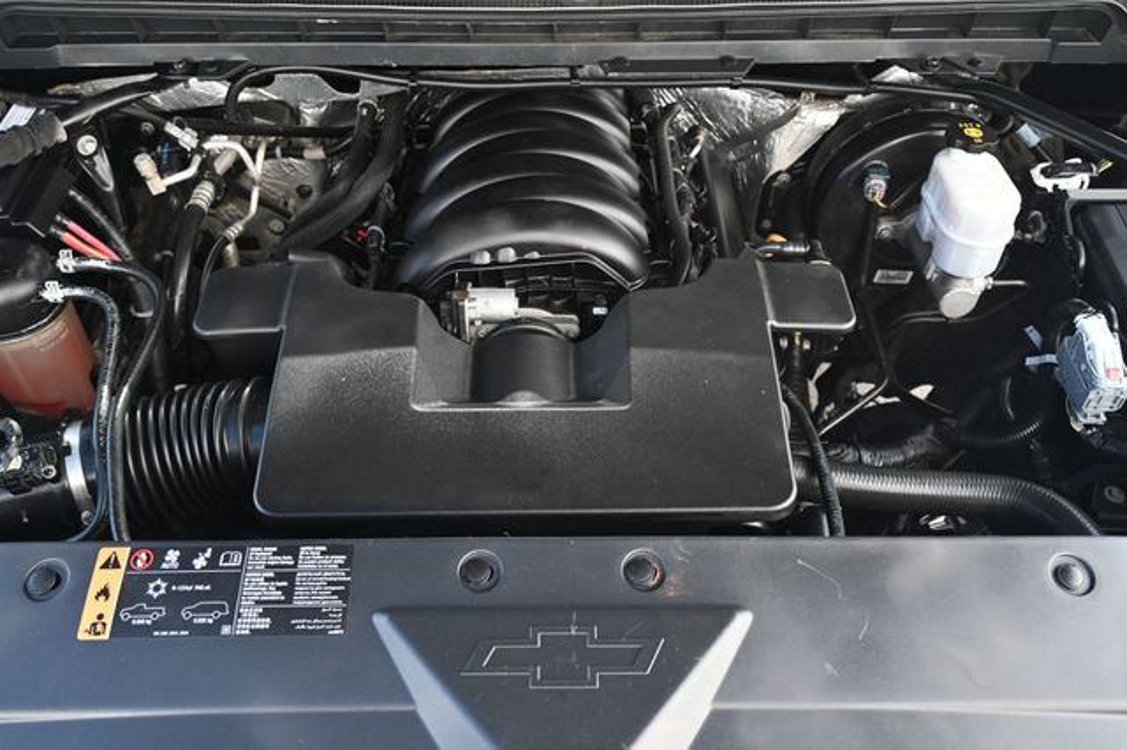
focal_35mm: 31
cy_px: 375
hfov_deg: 60.7
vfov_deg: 42.6
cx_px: 564
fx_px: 962
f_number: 3.8
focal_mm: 20.5
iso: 400
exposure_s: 1/125
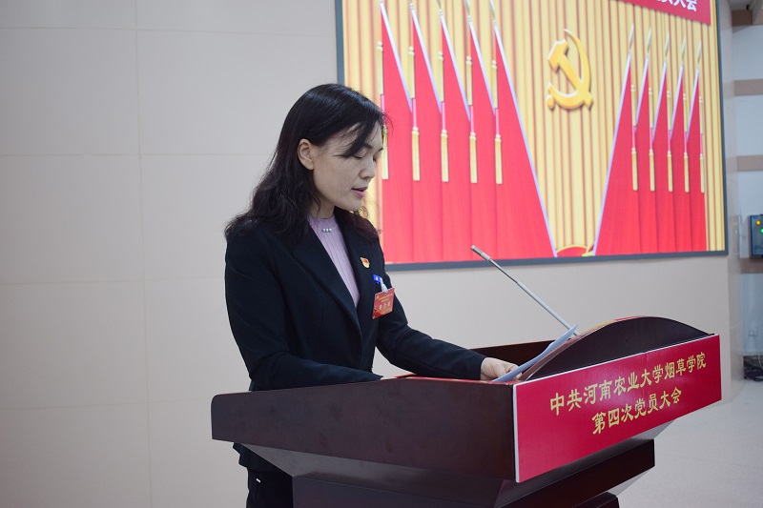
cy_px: 254
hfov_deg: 45.0
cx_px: 382
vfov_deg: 30.8
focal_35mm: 44
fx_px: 922
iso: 800
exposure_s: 1/60
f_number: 4.2
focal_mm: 29
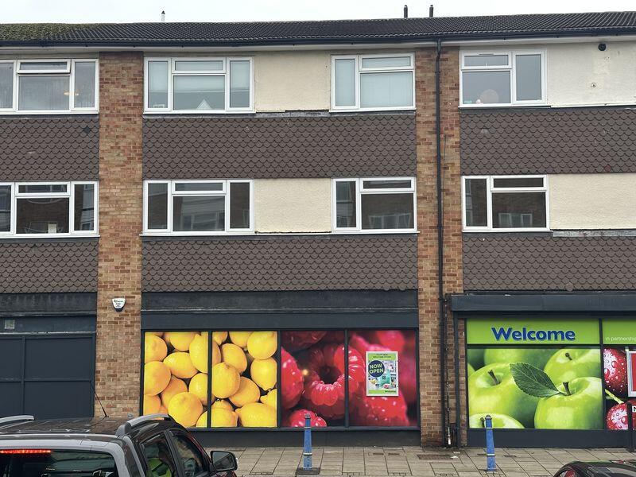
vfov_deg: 30.3
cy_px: 238
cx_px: 318
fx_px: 882
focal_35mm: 48
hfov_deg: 39.7
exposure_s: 1/277
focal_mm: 6.86
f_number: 1.78
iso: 64
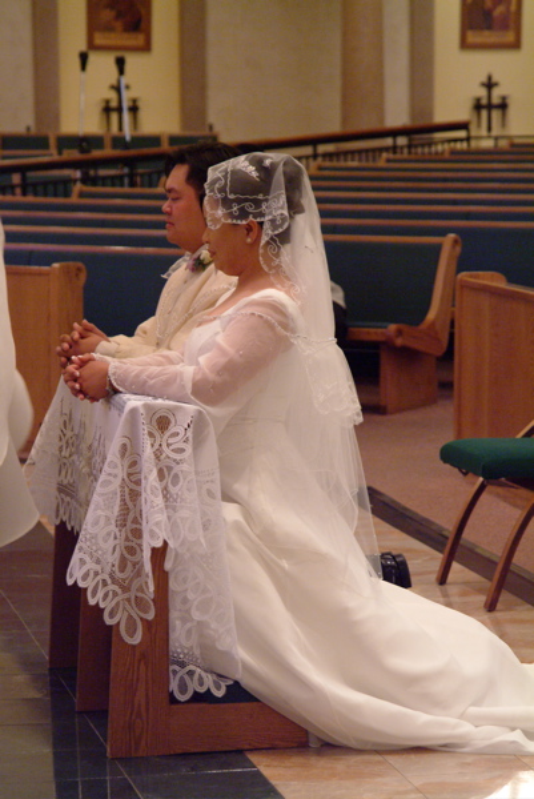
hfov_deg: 10.9
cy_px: 400
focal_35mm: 126
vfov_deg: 16.2
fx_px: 2798
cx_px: 267
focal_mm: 84
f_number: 4.8
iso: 1600
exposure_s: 1/30
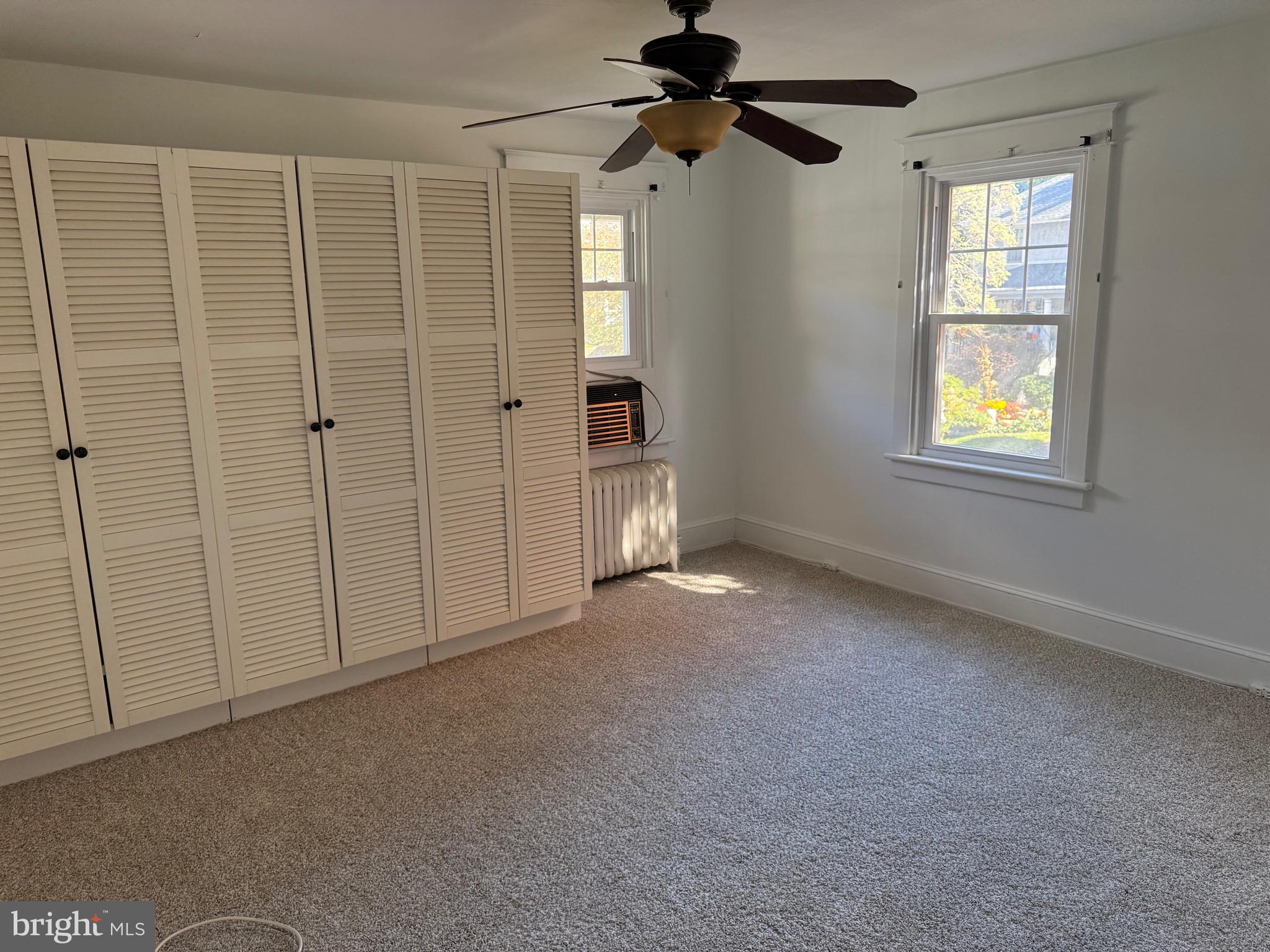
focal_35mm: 24
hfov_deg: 71.6
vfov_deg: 56.8
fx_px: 881
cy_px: 476
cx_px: 635
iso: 200
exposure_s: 1/107
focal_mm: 6.76
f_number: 1.78
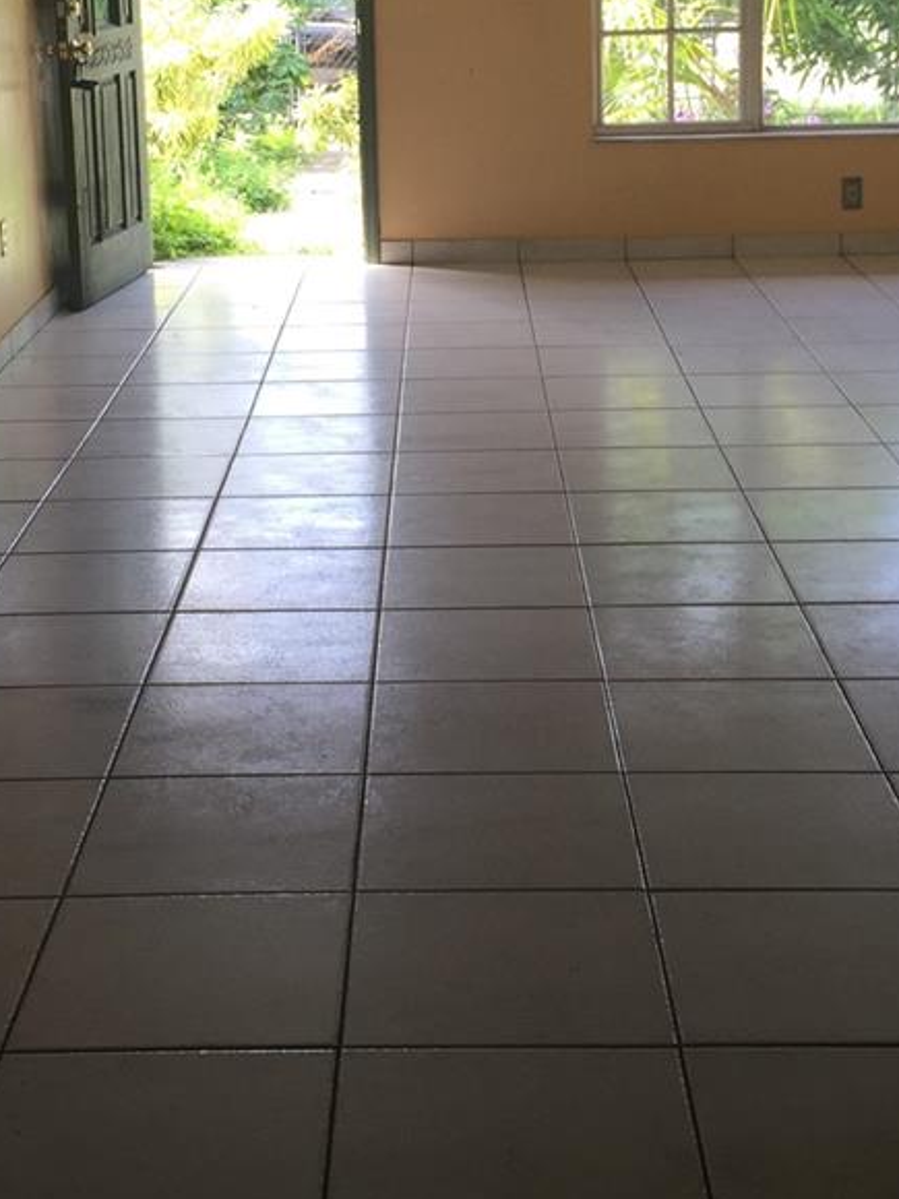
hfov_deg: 24.4
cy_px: 300
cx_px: 372
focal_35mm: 60
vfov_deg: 31.6
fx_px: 2078
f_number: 2.2
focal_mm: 4.15
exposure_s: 1/101
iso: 32
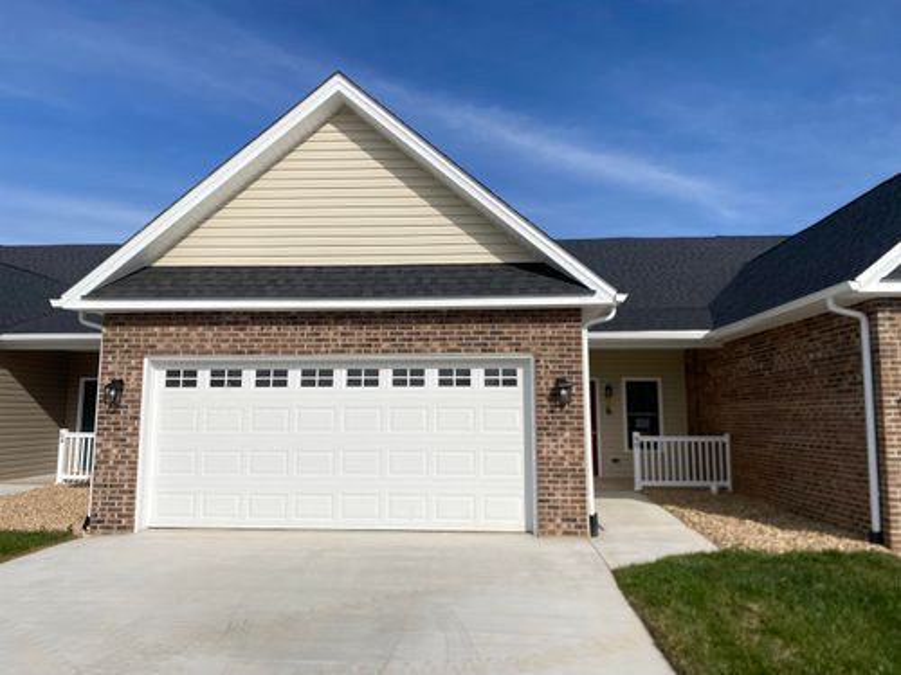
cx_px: 450
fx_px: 677
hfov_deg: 67.3
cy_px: 338
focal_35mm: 26
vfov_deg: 53.1
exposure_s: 1/6757
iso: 32
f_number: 1.8
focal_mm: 4.25
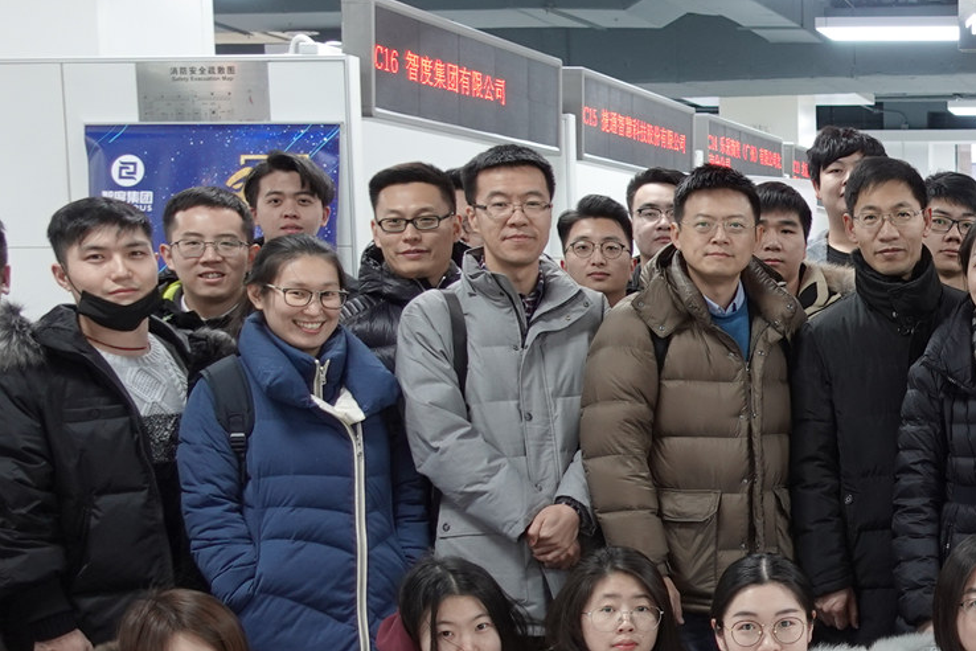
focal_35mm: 65
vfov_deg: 20.8
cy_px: 486
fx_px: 1762
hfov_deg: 27.9
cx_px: 1110
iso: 125
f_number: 2
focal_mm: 8.8
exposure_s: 1/30
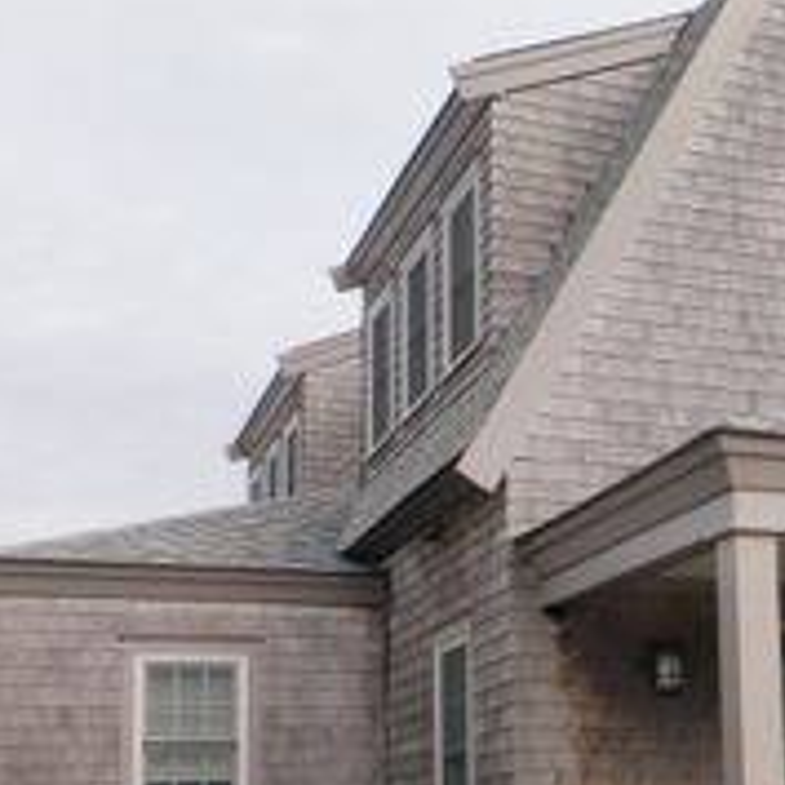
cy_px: 590
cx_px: 838
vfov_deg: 26.9
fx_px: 1616
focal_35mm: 63
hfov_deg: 25.5
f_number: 5
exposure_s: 1/160
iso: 50
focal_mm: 5
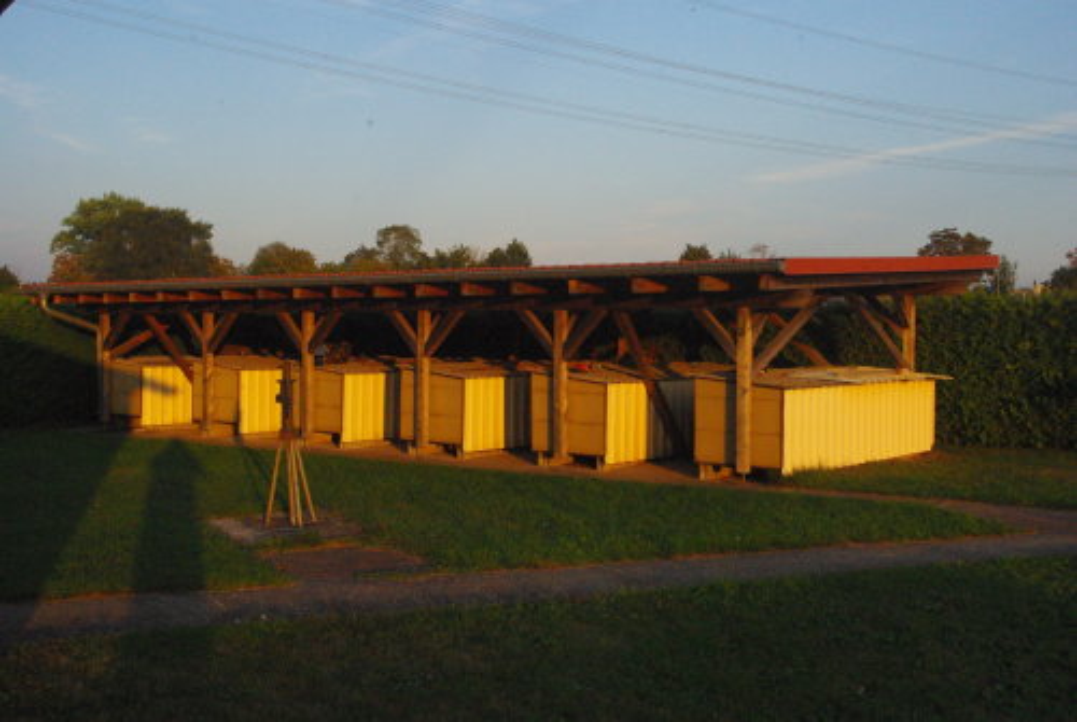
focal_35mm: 42
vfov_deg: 32.0
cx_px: 538
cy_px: 361
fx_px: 1258
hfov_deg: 46.3
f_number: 13
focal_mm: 28.13
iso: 1600
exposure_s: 1/350
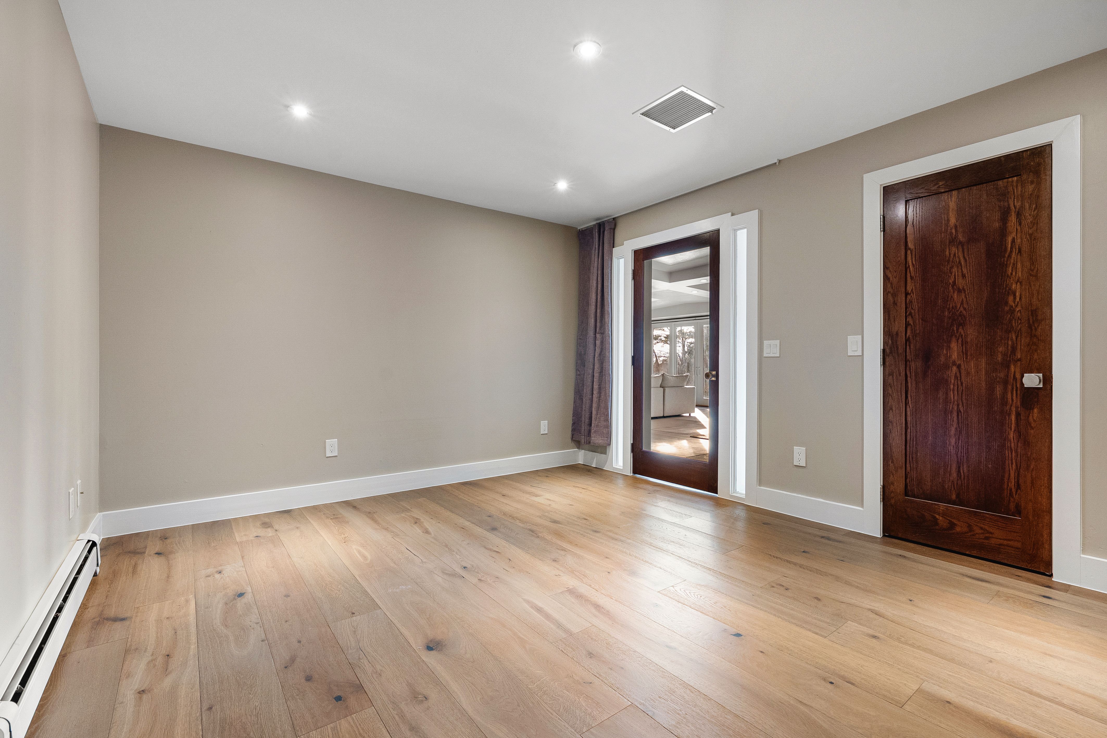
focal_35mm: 16
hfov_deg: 96.7
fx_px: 492
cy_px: 369
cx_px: 554
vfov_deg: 73.7
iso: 800
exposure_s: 1/5
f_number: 8
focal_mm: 16
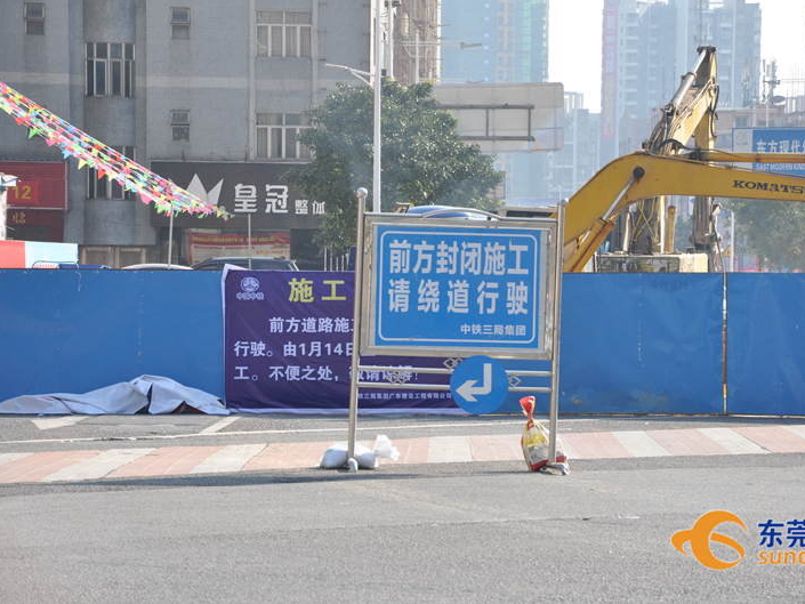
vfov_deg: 8.7
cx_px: 454
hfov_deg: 11.5
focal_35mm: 172
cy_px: 302
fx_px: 3990
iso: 500
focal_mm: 105
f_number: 9
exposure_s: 1/500
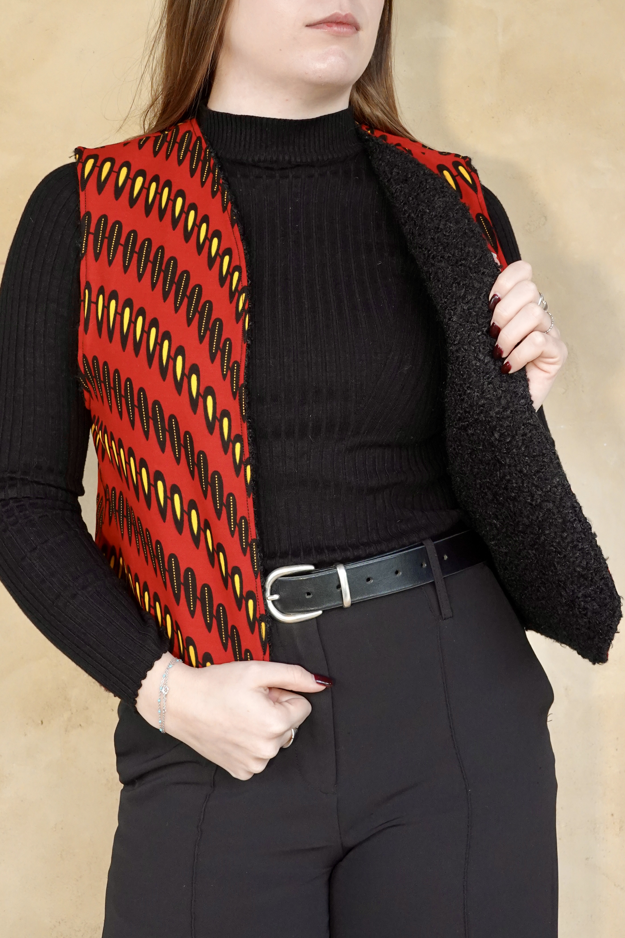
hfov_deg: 28.1
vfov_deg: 41.1
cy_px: 469
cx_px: 312
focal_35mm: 48
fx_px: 1250
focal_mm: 18.24
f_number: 4
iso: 800
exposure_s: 1/50
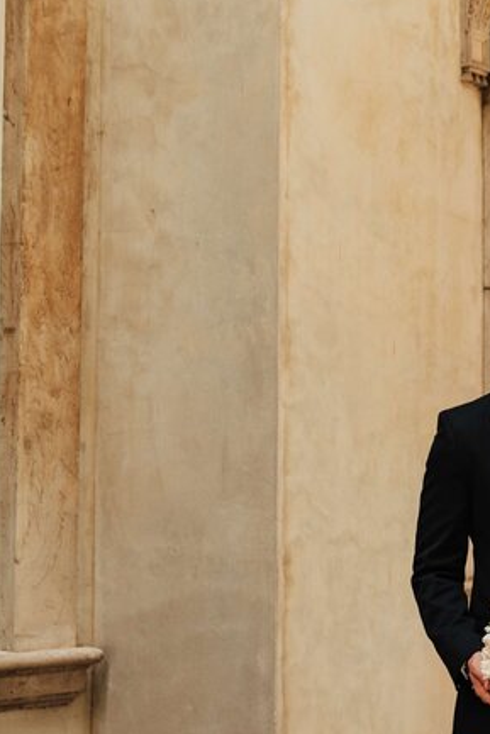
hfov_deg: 13.6
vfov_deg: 21.0
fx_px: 1979
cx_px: 643
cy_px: 381
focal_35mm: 97
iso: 160
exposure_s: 1/1600
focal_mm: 35
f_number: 2.5
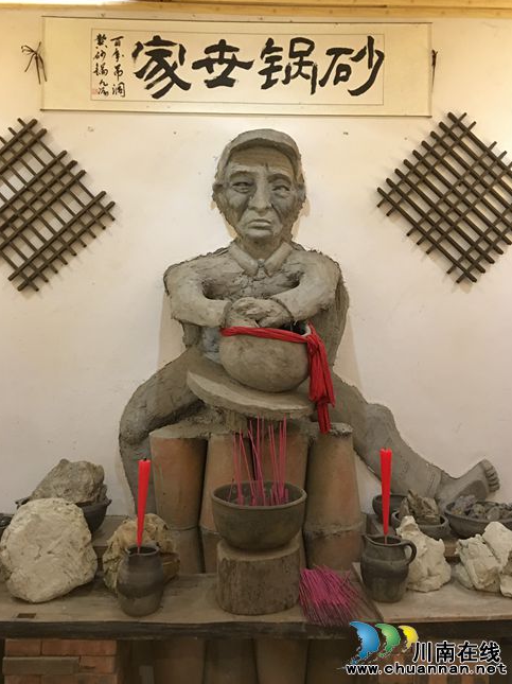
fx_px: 592
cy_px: 342
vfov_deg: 60.0
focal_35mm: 30
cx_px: 259
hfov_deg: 46.8
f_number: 2.2
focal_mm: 4.15
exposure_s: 1/4
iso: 125
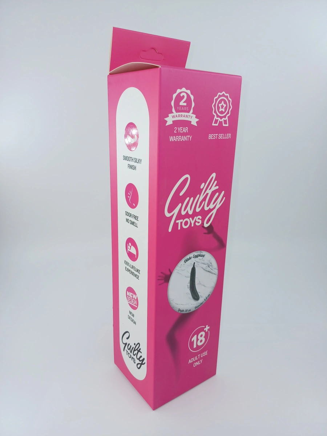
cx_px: 164
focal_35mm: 25
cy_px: 218
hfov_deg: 54.9
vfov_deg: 69.4
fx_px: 315
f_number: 1.8
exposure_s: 1/447
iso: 50
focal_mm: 4.65
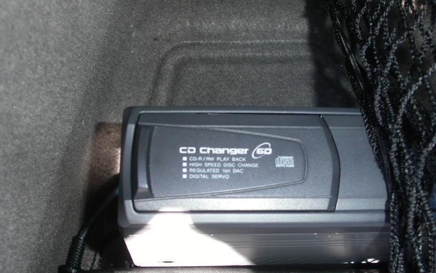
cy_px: 142
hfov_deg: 47.2
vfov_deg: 30.6
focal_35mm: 42
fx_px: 499
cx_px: 220
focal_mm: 7.8
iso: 100
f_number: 2.8
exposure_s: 1/30
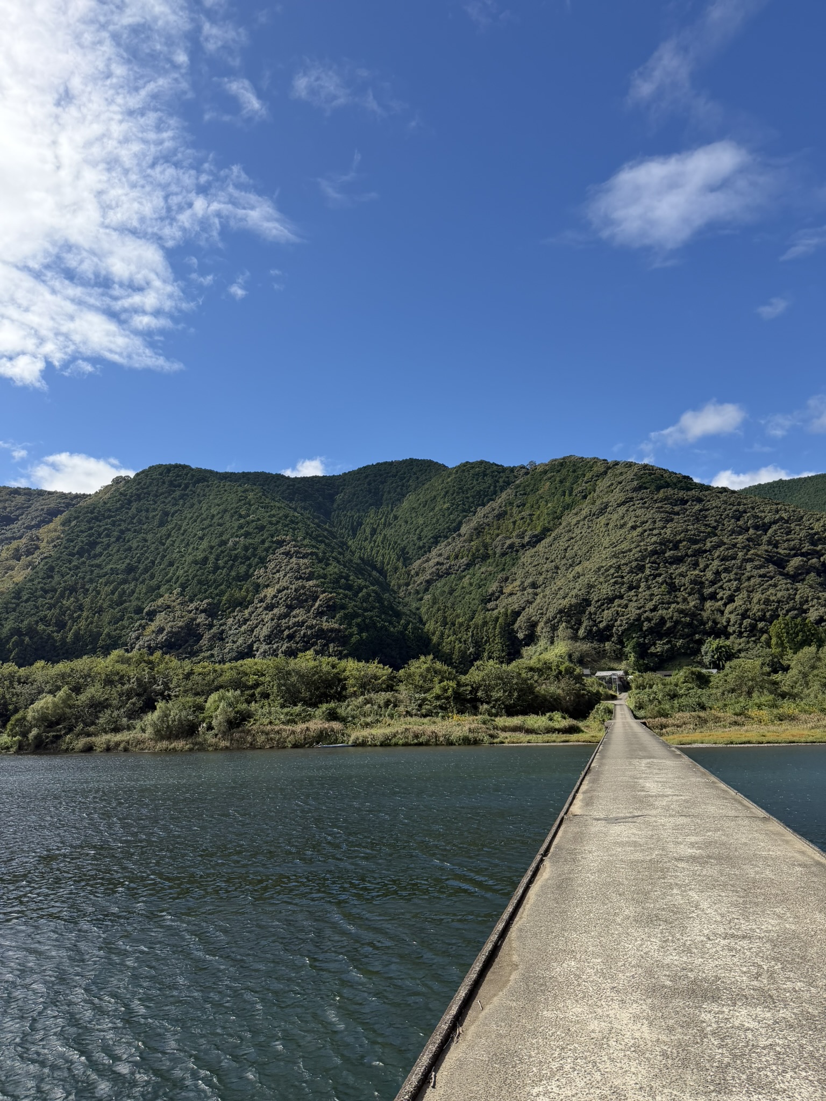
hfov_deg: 56.8
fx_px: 764
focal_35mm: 24
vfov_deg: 71.6
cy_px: 550
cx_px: 413
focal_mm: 6.76
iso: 100
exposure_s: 1/5319
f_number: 1.78
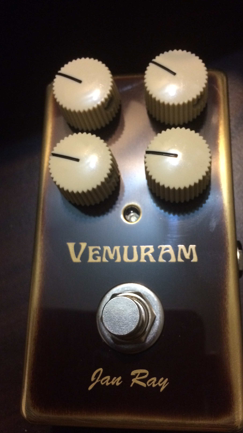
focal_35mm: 32
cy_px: 219
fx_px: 367
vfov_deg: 61.0
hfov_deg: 36.6
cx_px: 134
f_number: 2.2
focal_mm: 4.15
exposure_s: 1/20
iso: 250
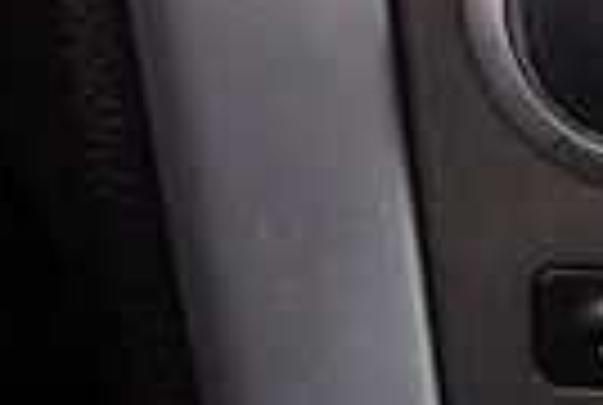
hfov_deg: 10.6
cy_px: 122
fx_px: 2887
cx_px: 1346
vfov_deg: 8.0
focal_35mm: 172
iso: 3600
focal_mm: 18
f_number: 3.5
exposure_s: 1/60
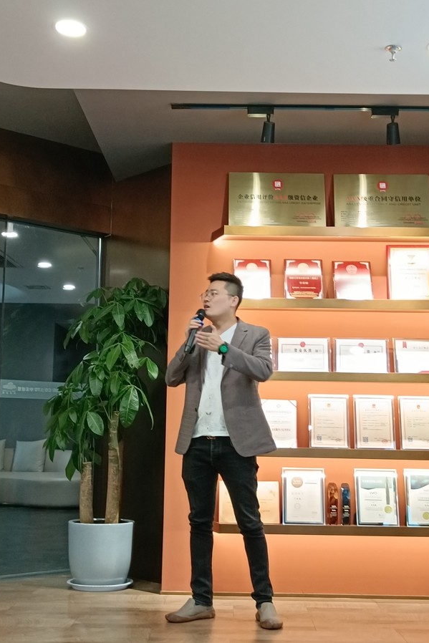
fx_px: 875
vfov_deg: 40.3
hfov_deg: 27.5
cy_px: 322
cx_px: 220
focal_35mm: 49
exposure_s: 1/50
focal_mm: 5.59
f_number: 1.88
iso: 978
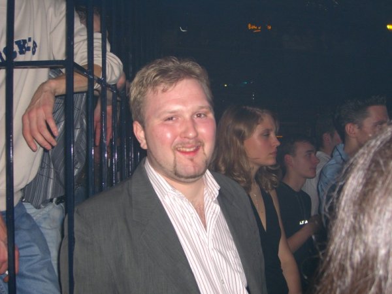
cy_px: 147
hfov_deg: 41.2
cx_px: 196
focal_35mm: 46
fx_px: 521
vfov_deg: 31.5
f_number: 3.1
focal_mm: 9.5
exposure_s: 1/60
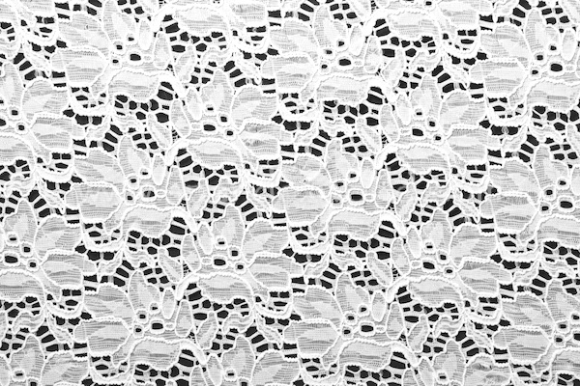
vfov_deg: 13.8
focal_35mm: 99
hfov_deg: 20.6
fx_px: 1595
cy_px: 193
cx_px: 290
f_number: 10
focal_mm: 66
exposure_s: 1/640
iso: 400
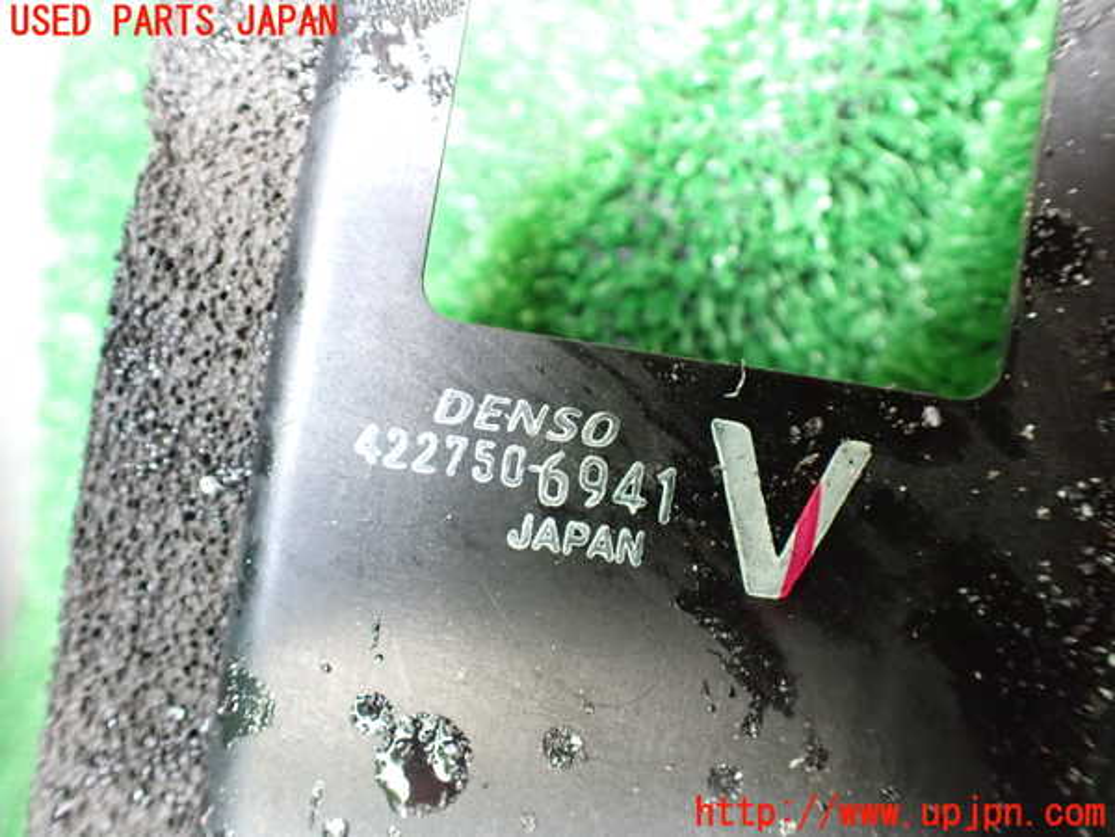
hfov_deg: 60.0
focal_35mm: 30
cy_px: 418
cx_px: 558
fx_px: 966
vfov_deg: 46.8
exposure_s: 1/30
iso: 1250
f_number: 2.3
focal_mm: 5.4
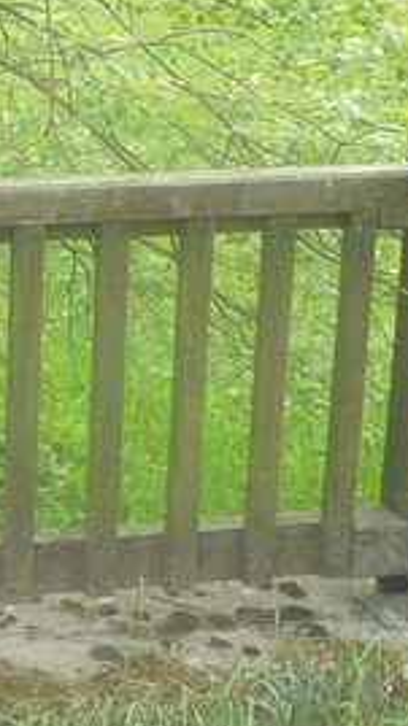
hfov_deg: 12.8
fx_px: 1637
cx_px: -340
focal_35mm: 85
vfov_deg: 25.0
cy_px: 297
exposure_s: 1/100
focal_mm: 5.8
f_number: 2.8
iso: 100
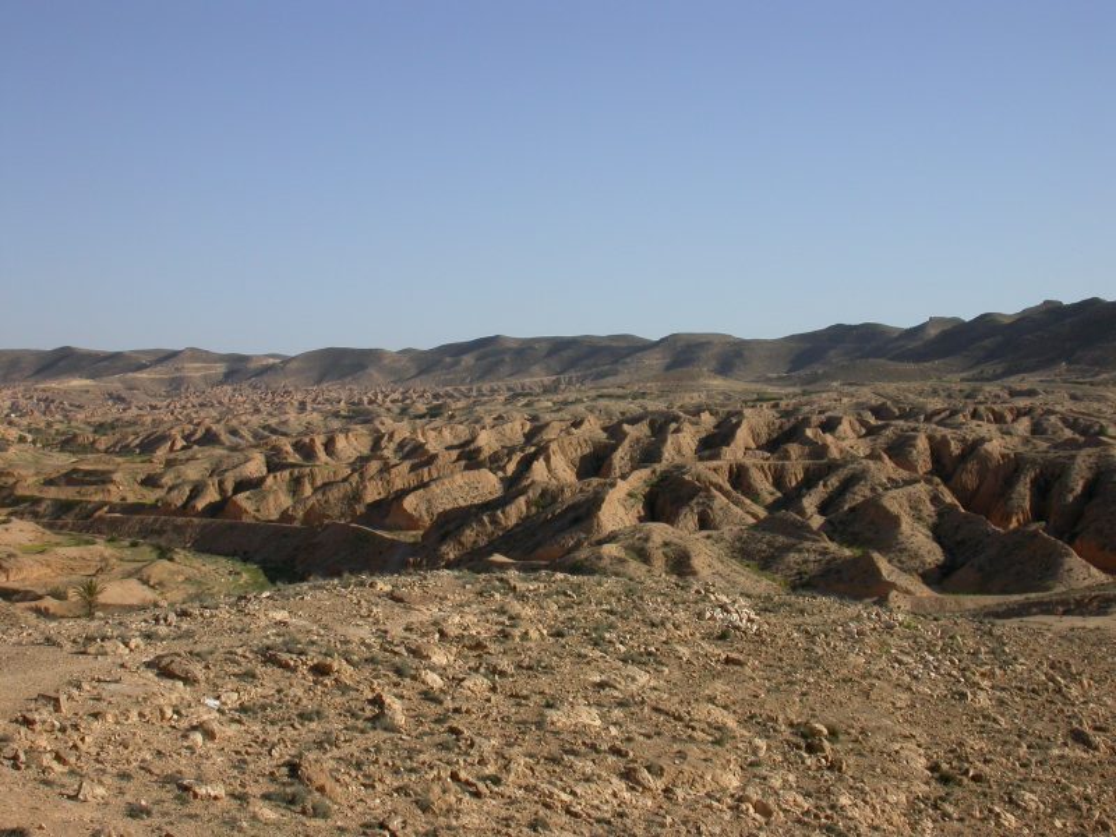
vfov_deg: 26.1
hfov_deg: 34.3
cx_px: 558
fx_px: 1805
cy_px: 418
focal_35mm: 56
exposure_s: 1/475
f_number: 6.8
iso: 100
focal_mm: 11.6
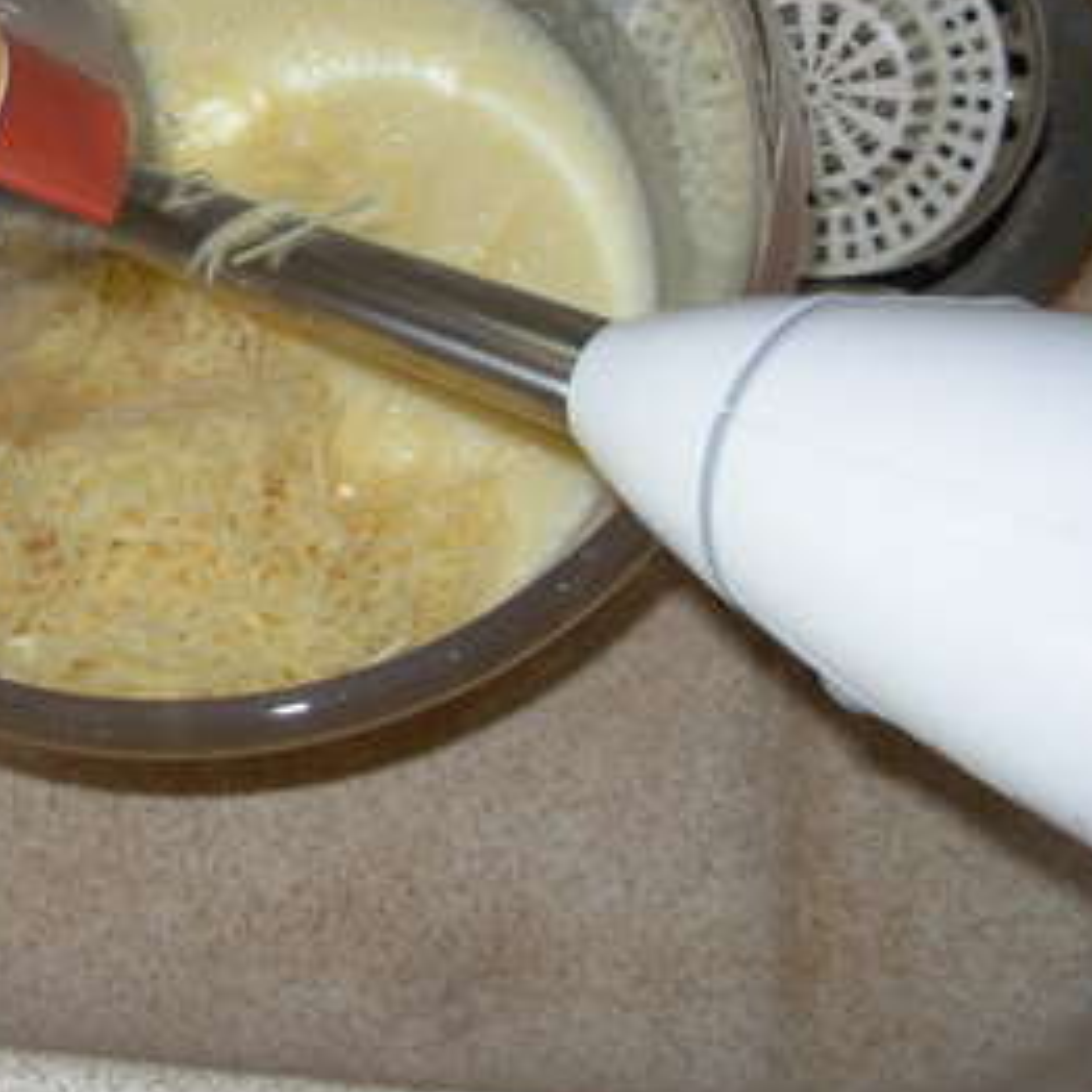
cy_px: 250
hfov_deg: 21.8
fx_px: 2748
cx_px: 63
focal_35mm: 77
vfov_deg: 22.2
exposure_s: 1/22.6
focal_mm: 6.3
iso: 79
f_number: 2.9
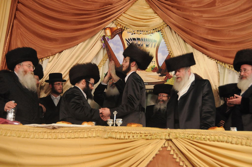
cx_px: 126
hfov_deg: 41.2
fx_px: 336
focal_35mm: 48
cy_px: 84
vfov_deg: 28.0
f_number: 5
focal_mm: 32
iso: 1600
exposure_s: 1/40
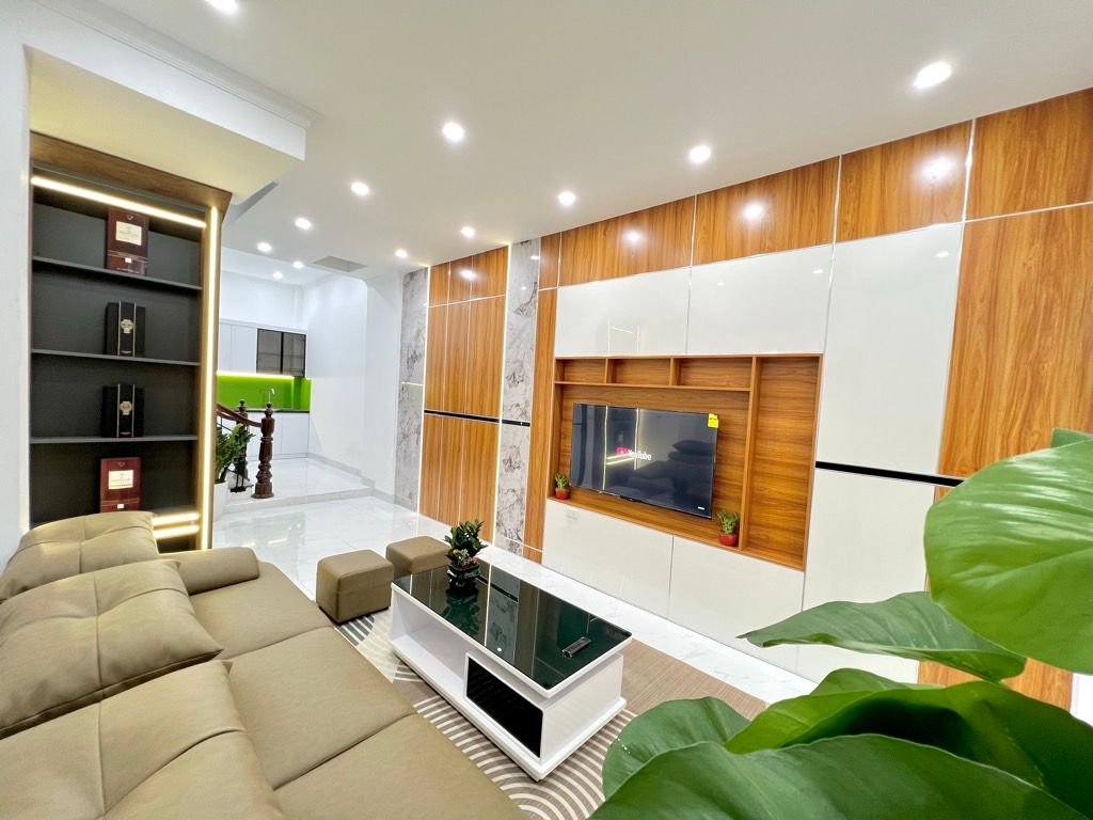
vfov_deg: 89.9
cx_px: 546
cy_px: 410
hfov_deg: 106.2
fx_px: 410
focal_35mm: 13
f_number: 1.8
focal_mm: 1.57
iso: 125
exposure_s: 1/50
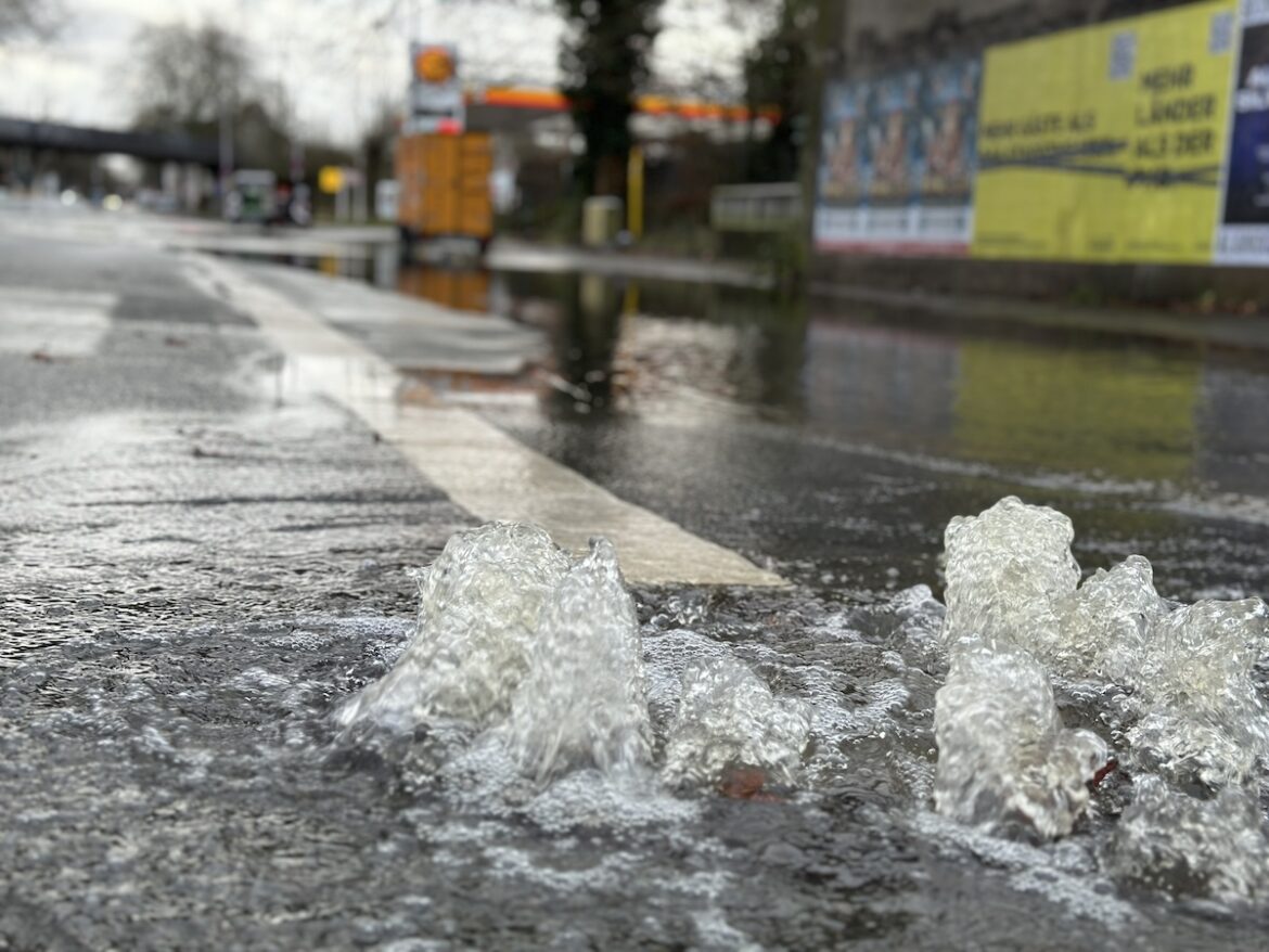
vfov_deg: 30.3
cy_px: 476
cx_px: 634
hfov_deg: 39.6
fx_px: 1760
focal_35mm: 48
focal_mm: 6.86
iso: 80
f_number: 1.78
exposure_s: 1/195
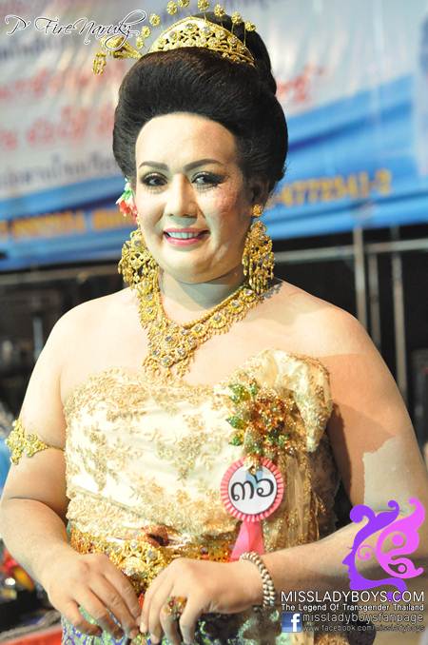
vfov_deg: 27.0
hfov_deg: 18.1
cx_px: 214
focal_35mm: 75
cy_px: 322
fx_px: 1342
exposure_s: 1/200
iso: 2500
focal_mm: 50
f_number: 2.5
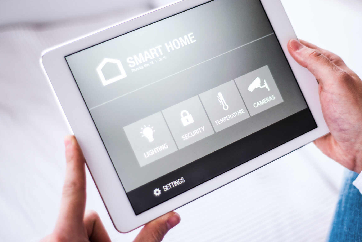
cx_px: 217
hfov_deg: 27.3
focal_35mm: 74
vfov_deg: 18.4
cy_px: 111
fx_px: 744
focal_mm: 50
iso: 400
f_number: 2
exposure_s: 1/160
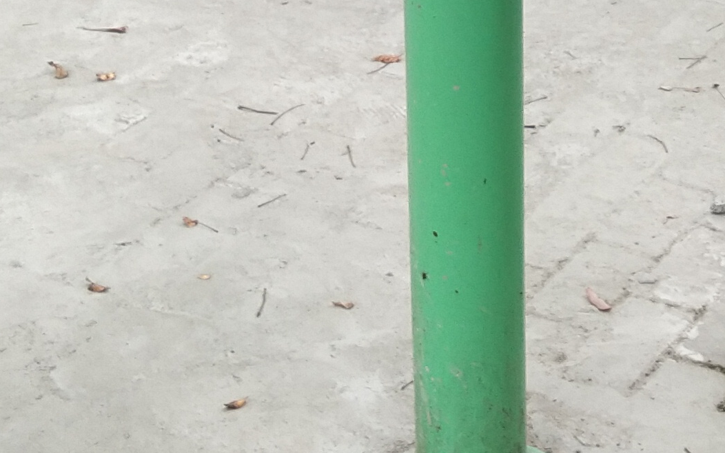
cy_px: -56
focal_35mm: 130
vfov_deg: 10.0
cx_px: 575
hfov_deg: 16.0
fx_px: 2568
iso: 100
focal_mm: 3.69
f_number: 2.2
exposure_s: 1/100
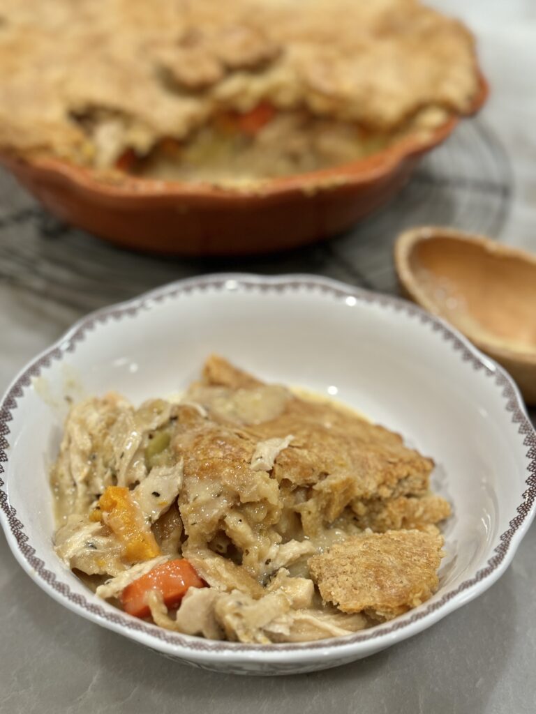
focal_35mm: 48
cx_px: 268
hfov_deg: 30.3
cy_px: 357
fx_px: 991
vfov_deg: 39.7
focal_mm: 6.76
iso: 200
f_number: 1.78
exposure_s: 1/40
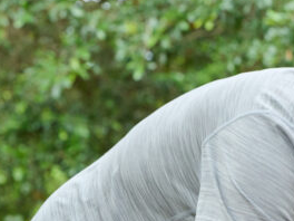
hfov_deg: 7.4
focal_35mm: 261
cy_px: 320
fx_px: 2217
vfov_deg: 5.6
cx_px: 486
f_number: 5.6
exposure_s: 1/320
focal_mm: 70
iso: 1250
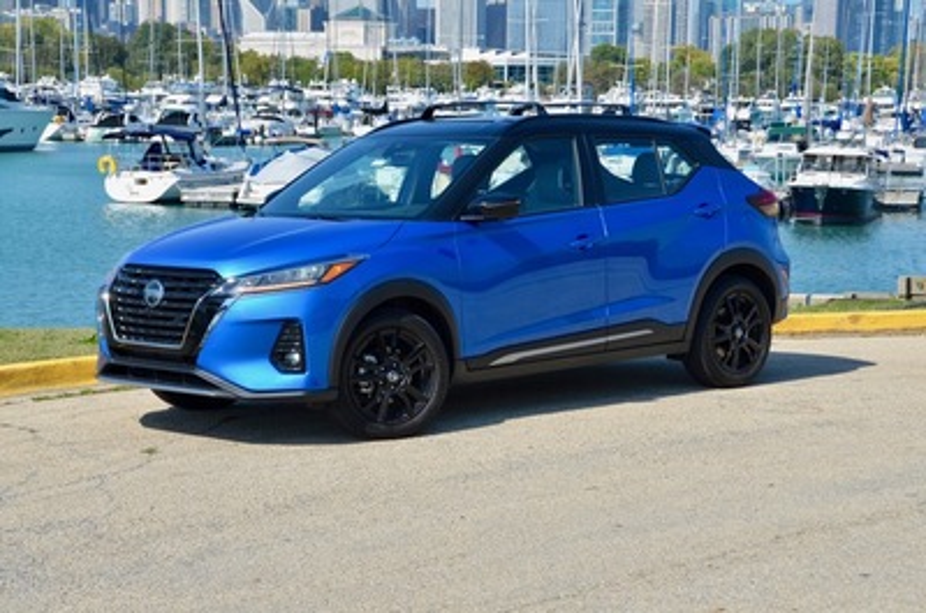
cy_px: 306
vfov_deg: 17.4
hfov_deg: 26.0
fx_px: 2002
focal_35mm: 78
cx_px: 463
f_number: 9
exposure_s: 1/320
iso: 100
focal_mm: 52
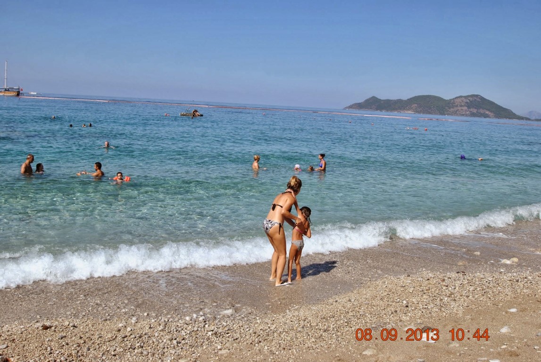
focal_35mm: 36
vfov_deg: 37.0
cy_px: 181
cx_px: 270
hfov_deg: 53.1
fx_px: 542
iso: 100
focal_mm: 24
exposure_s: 1/250
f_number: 8
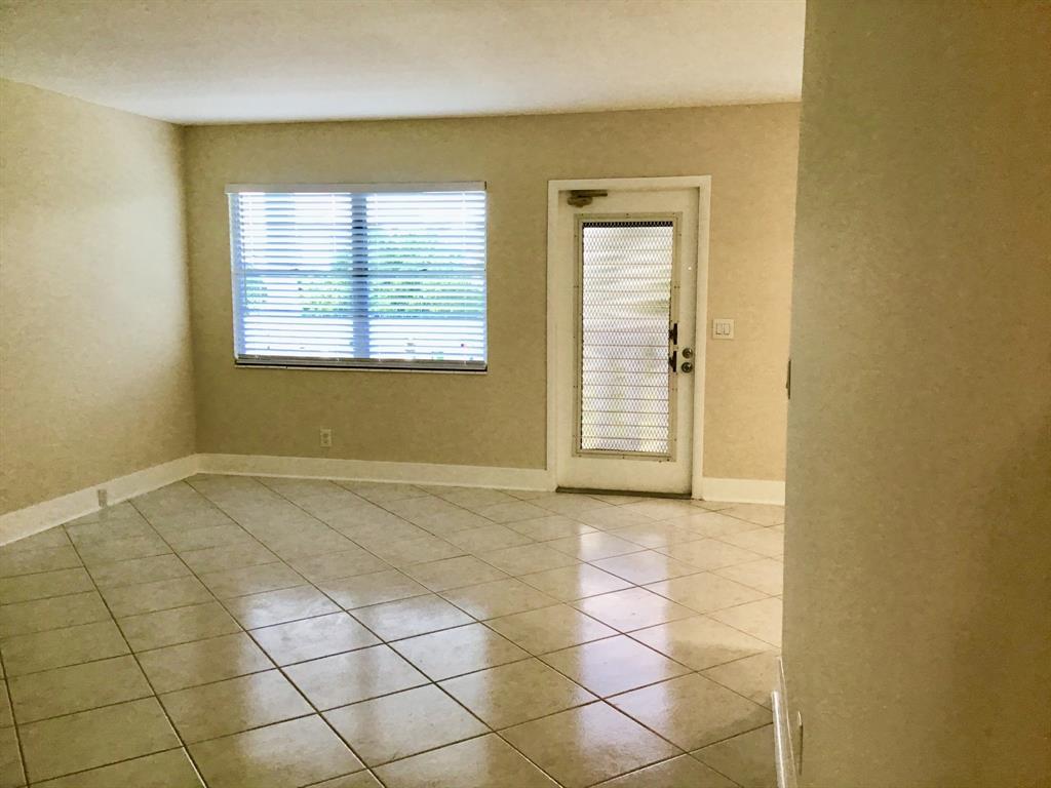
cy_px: 394
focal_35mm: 31
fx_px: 941
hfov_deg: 58.4
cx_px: 526
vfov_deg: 45.4
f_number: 2.4
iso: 25
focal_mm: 3.3
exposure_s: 1/40
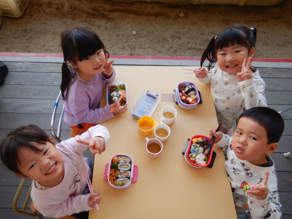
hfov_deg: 69.4
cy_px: 110
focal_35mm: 25
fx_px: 211
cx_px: 141
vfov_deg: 54.9
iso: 125
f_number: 2.8
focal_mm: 4.3
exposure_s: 1/200
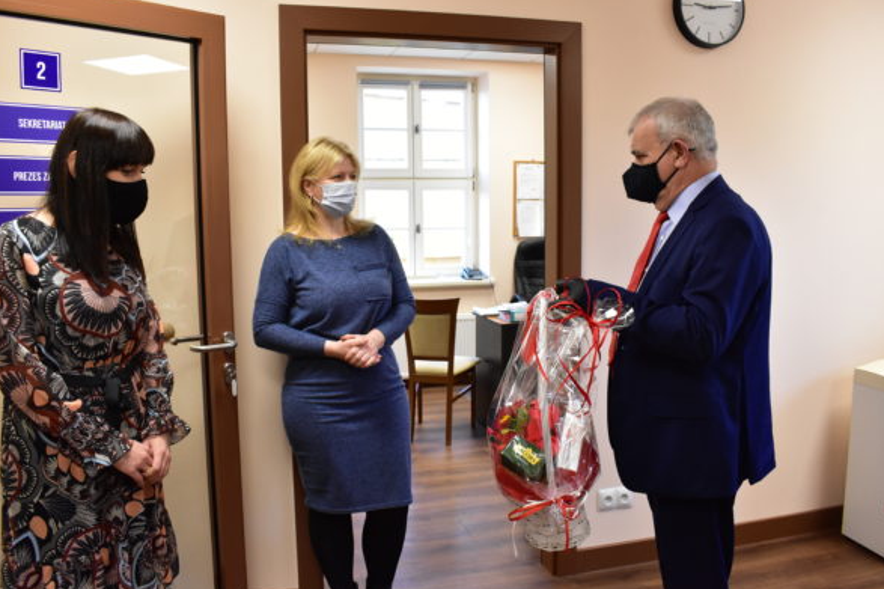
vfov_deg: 44.9
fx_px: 712
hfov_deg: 63.6
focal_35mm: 29
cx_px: 423
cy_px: 298
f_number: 6.3
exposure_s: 1/125
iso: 2500
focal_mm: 18
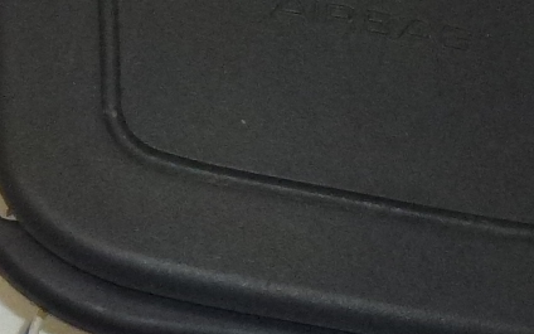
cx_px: 302
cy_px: -242
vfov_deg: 6.1
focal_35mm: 210
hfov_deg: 10.0
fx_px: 3056
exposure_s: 1/250
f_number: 3.9
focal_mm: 7.4
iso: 400
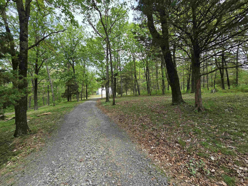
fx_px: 93
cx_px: 124
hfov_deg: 106.2
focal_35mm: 13
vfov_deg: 89.9
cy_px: 93
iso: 50
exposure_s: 1/909
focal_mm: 2.2
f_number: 2.2
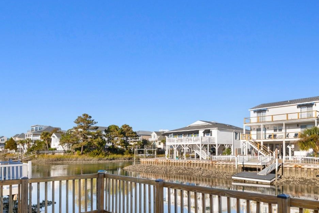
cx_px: 161
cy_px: 148
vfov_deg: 48.4
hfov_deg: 69.4
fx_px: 230
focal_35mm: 26
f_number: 6.3
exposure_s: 1/160
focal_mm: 10
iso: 100
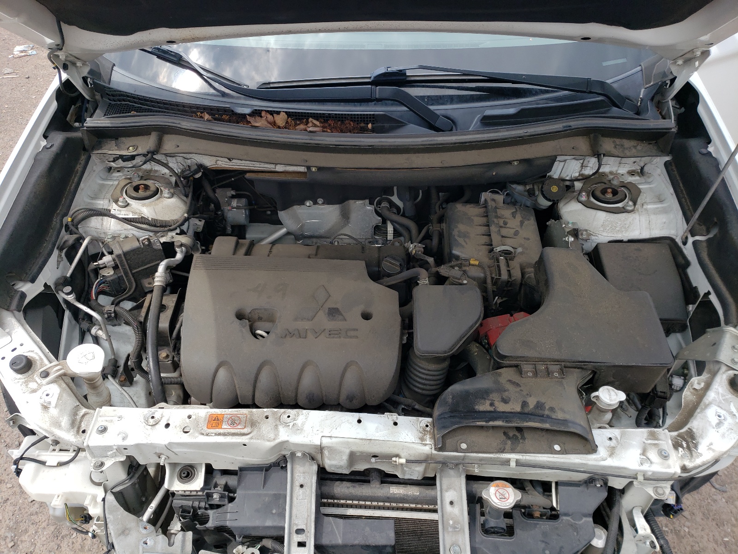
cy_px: 277
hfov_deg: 67.3
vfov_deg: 53.1
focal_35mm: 26
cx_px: 369
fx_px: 554
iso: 50
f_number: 1.5
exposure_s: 1/1111
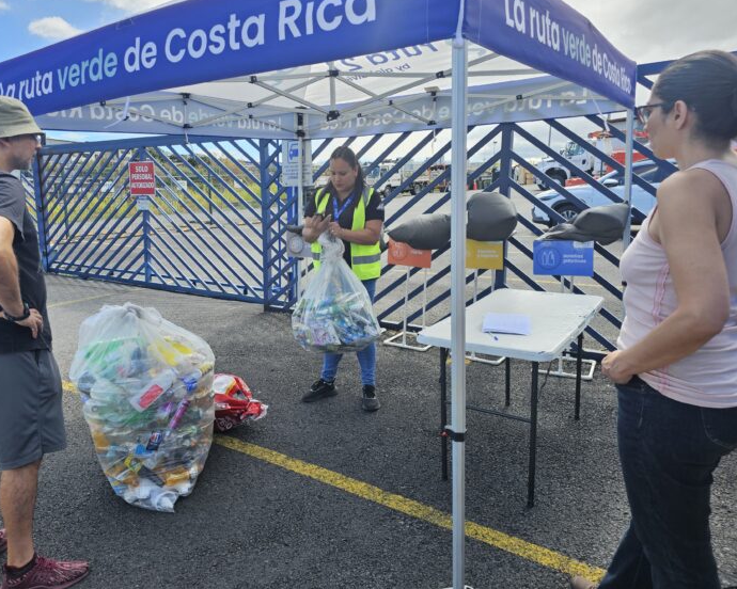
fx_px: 545
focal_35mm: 25
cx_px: 328
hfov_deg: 67.9
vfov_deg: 56.8
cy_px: 283
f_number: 1.7
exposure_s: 1/719
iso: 40
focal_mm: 6.3
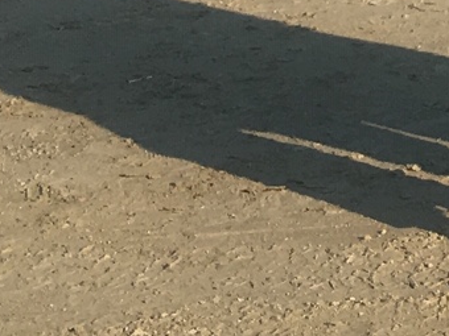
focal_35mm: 172
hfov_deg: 10.9
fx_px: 2231
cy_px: -331
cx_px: 770
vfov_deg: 8.2
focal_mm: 4.15
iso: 25
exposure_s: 1/1748
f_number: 2.2
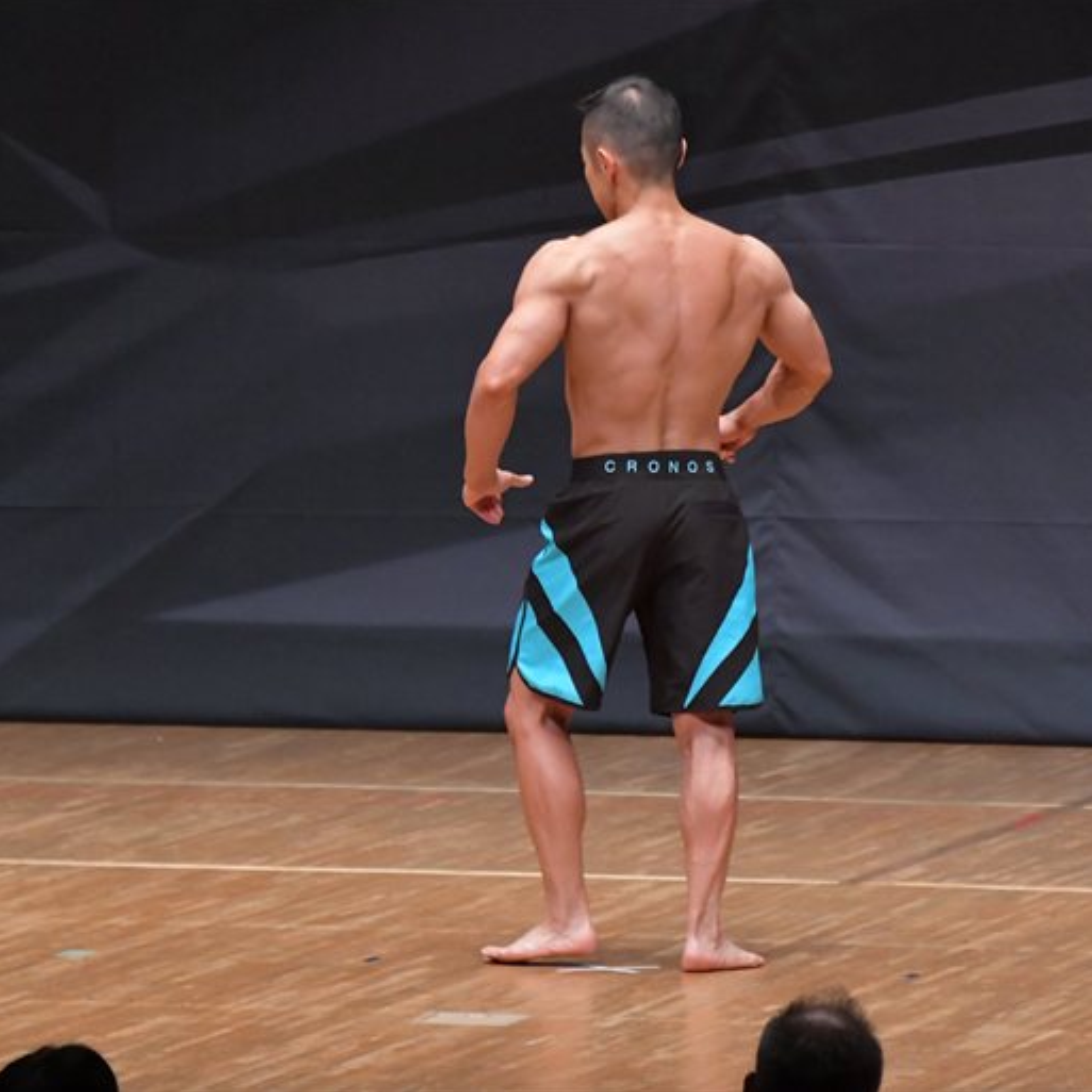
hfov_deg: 4.8
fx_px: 13063
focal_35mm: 366
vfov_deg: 4.8
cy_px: 545
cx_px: 614
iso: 6400
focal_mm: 190
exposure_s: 1/400
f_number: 5.6
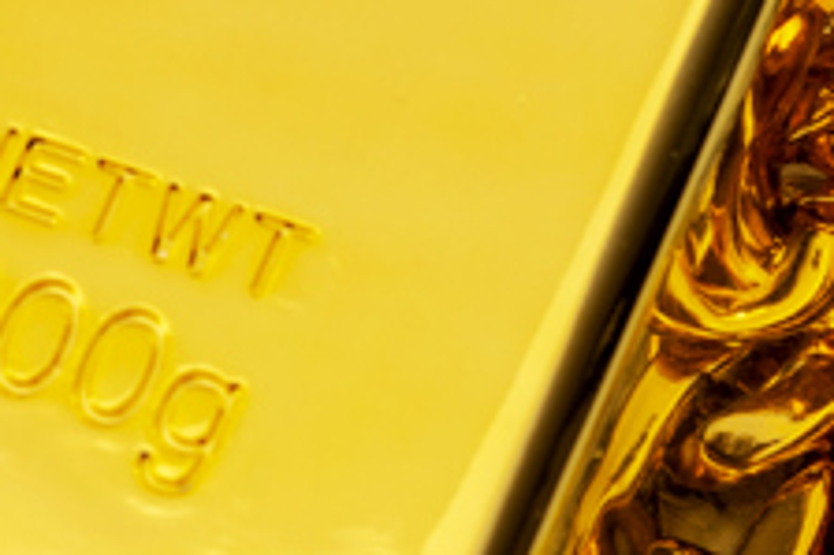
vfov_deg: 5.1
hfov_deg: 7.6
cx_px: 1264
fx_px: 6172
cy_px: 711
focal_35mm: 267
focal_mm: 55
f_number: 11
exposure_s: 1/125
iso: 100
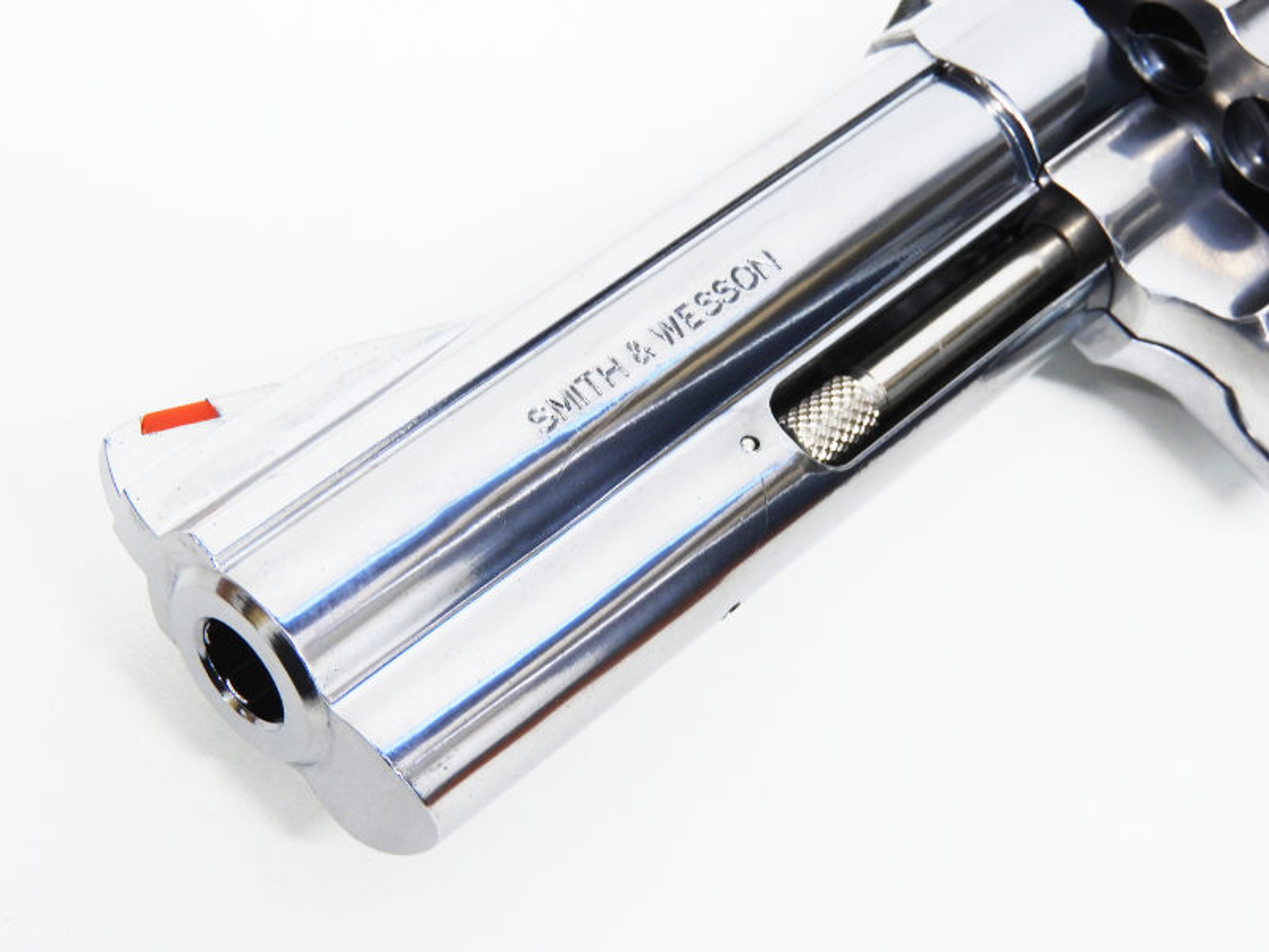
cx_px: 634
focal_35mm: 85
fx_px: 3116
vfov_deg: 17.4
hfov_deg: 23.0
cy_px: 476
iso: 200
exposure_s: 1/25
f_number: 5
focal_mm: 15.2
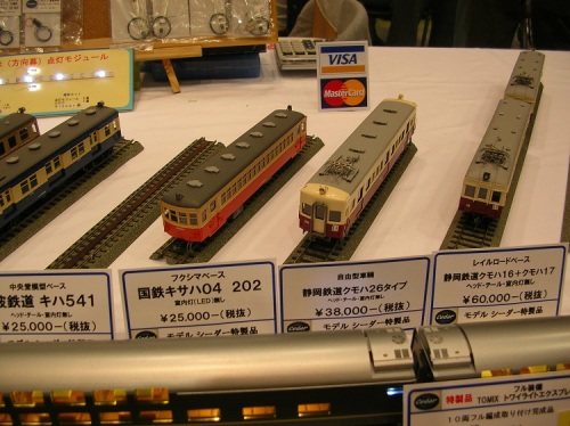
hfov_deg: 52.7
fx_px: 576
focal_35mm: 35
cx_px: 285
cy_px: 213
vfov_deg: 40.6
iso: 50
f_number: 2.8
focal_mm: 5.8
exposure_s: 1/31.2
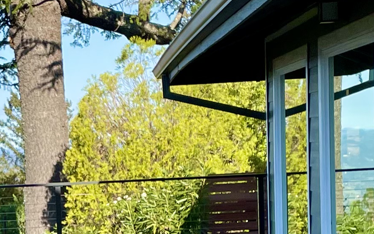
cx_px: -66
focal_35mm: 126
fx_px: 1284
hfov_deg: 16.0
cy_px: 277
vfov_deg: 10.2
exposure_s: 1/1618
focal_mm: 4.2
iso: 32
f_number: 1.6
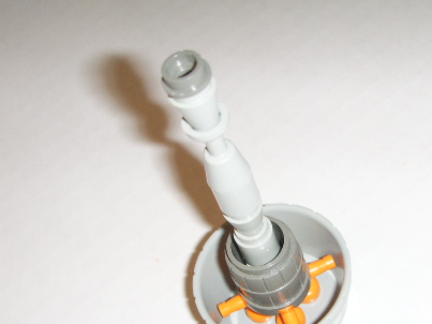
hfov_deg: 31.1
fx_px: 774
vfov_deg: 23.4
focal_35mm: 62
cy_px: 244
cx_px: 258
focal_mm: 6.6
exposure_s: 1/45
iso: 100
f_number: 3.5
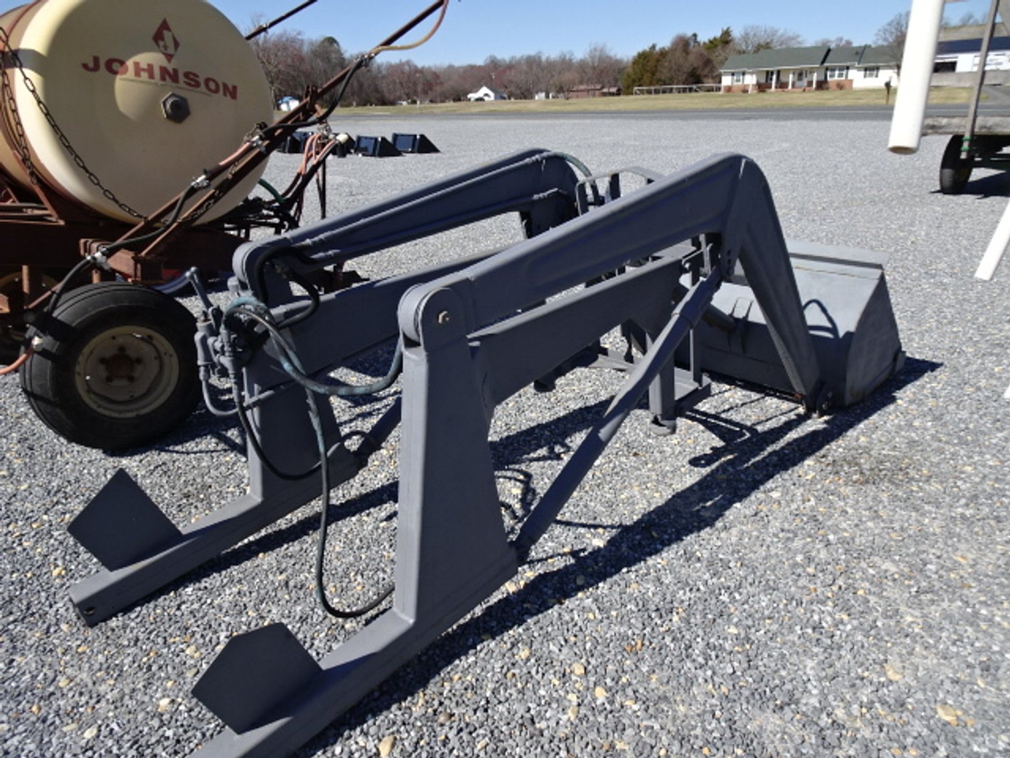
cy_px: 379
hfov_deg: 71.6
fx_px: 700
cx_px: 505
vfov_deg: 56.8
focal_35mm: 24
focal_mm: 4.1
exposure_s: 1/800
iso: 80
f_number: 3.5
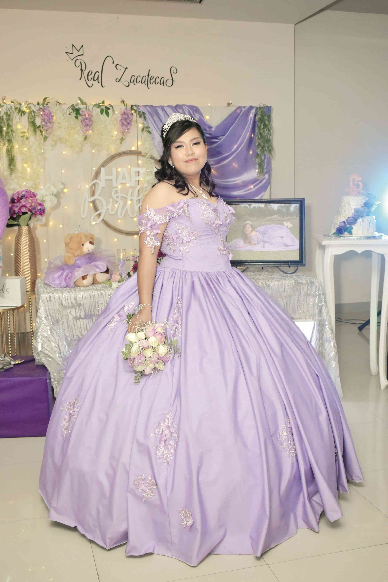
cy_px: 291
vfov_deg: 47.9
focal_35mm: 40
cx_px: 194
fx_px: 655
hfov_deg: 33.0
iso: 1600
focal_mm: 27
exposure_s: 1/80
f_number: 5
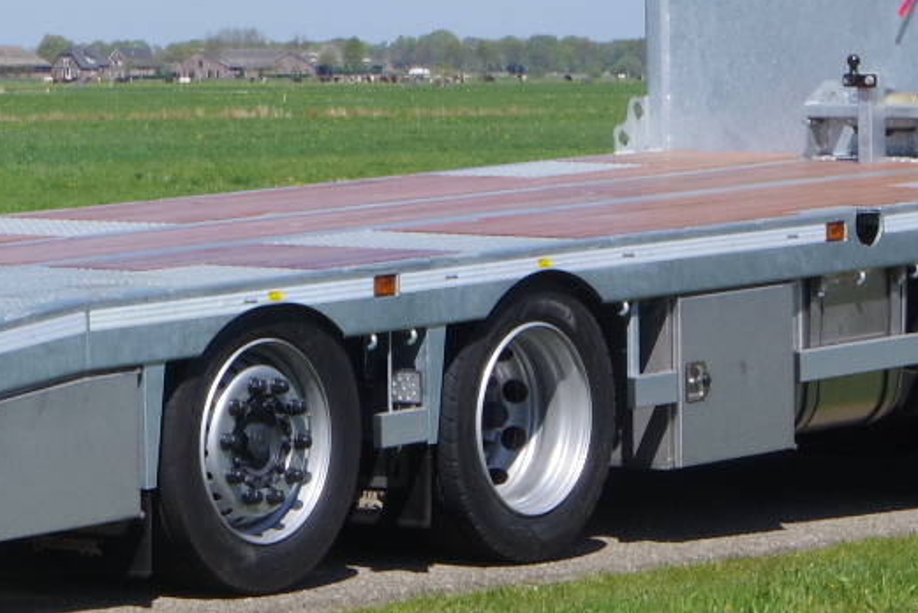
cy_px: 218
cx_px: -176
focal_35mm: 221
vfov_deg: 6.2
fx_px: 5638
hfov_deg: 9.2
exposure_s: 1/100
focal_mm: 40
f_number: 22
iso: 200
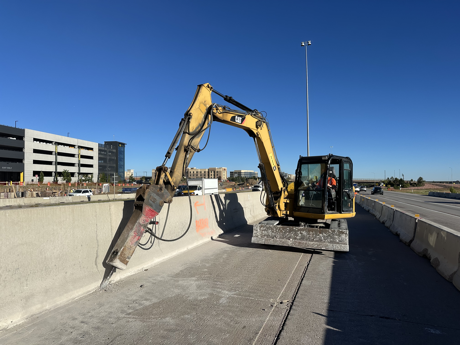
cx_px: 230
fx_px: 319
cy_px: 172
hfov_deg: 71.6
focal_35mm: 24
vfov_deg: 56.8
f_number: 1.78
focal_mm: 6.86
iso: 80
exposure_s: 1/6211
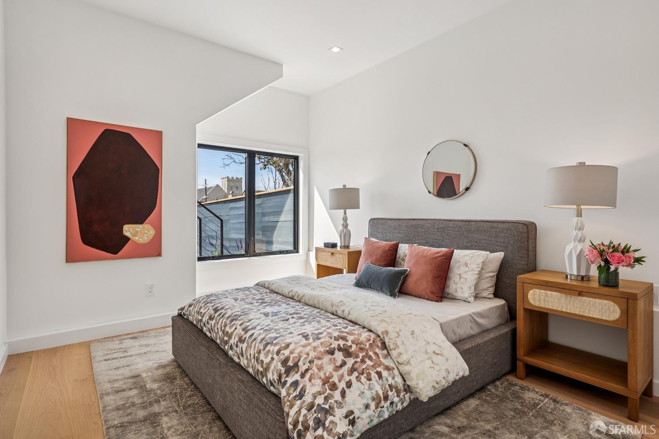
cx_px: 330
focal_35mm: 18
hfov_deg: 90.0
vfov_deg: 67.4
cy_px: 220
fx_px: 329
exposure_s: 1/250
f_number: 8
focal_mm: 18
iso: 640
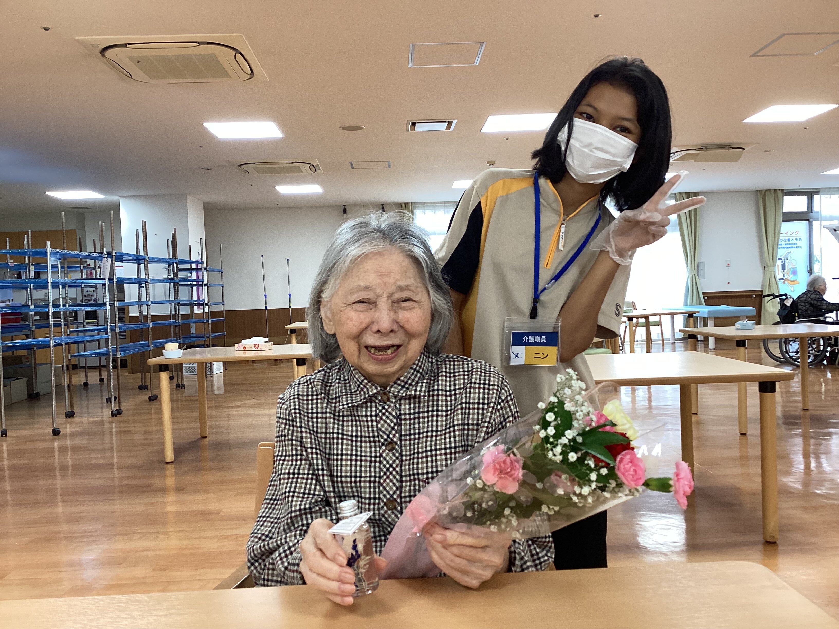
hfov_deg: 58.4
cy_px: 314
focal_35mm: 31
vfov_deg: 45.4
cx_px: 420
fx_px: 751
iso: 100
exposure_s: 1/60
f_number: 2.4
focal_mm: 3.3
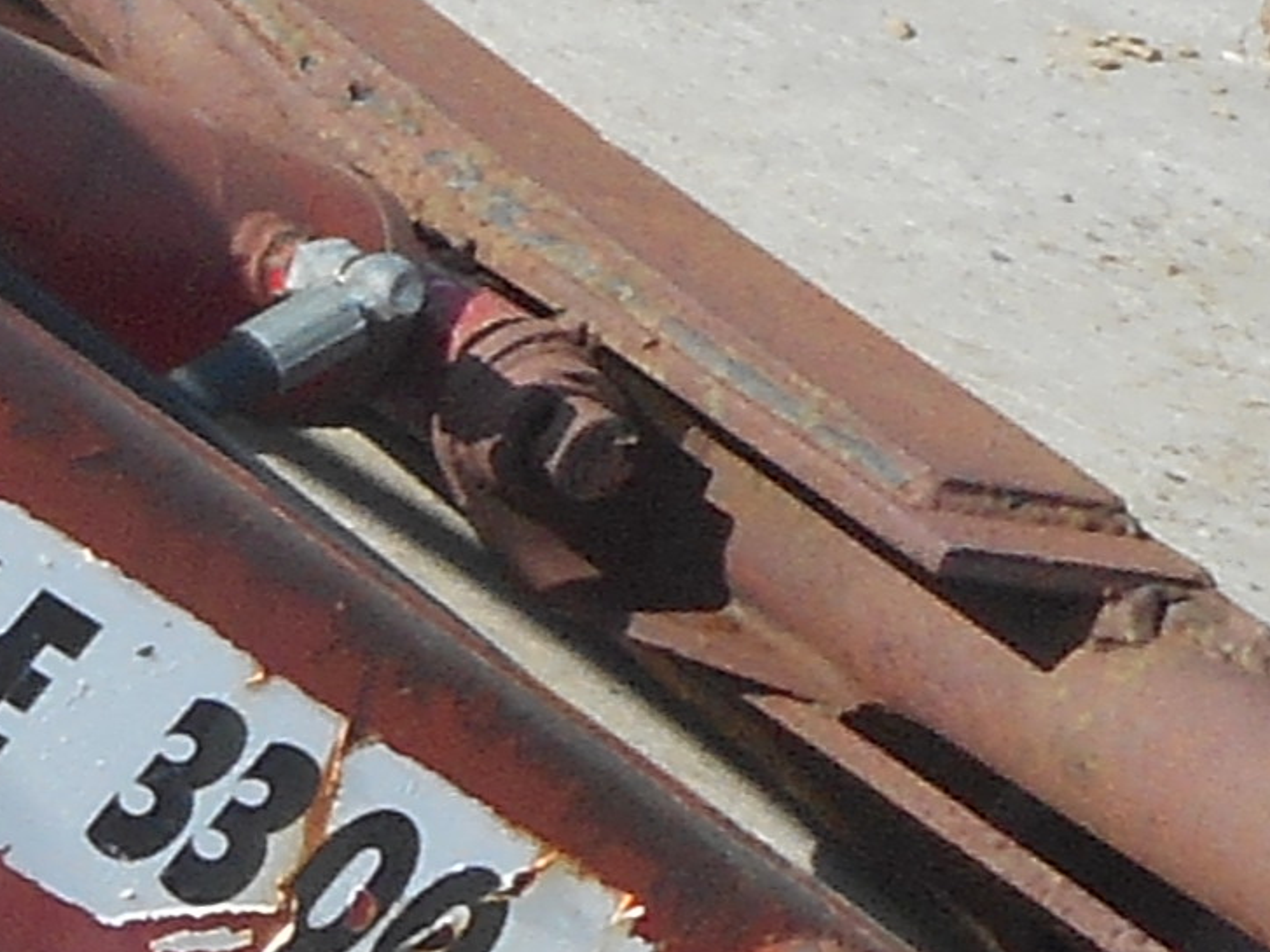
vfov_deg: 6.1
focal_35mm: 241
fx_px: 8840
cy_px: -56
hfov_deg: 7.1
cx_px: -2891
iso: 80
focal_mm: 6
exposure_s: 1/400
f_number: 4.2
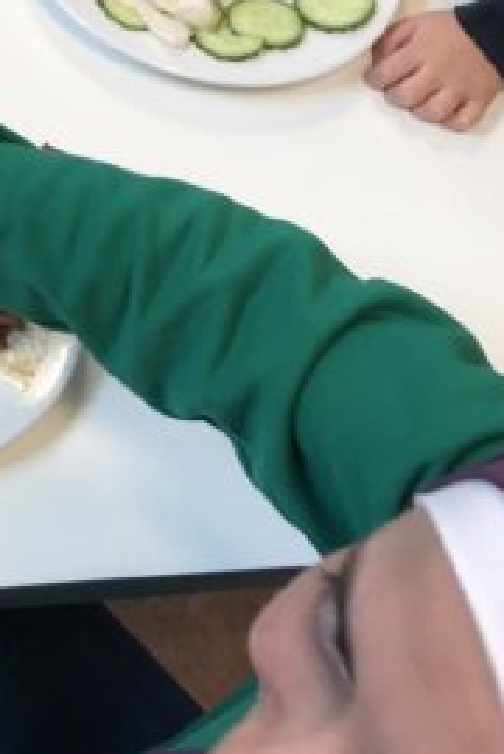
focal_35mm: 83
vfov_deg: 23.6
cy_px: 34
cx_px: -515
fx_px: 1738
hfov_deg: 13.9
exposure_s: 1/50
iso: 20
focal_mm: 3.99
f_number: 1.8
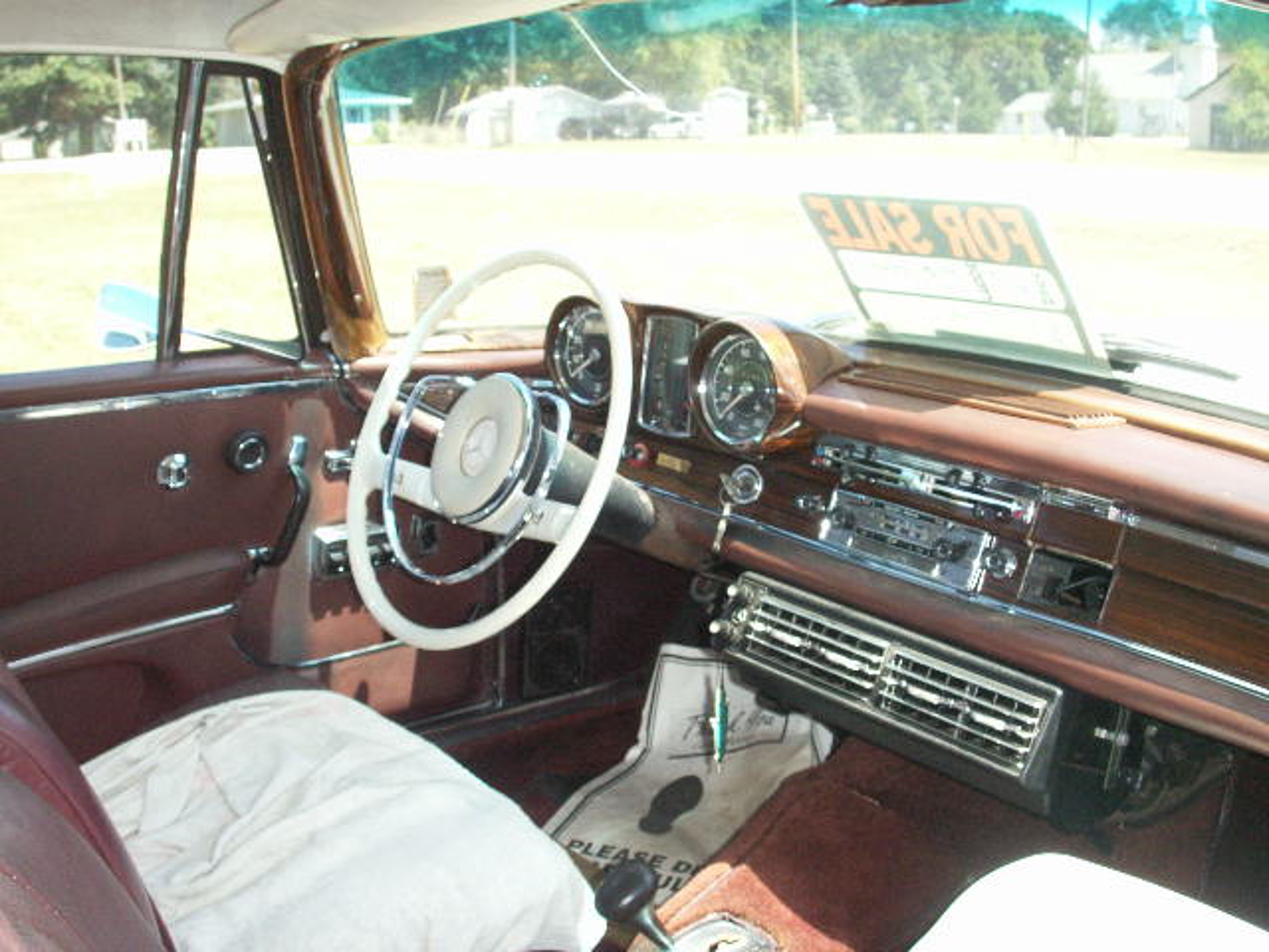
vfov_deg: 38.7
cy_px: 476
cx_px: 634
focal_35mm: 37
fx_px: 1356
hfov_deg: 50.1
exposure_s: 1/320
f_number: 3.5
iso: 160
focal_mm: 7.7
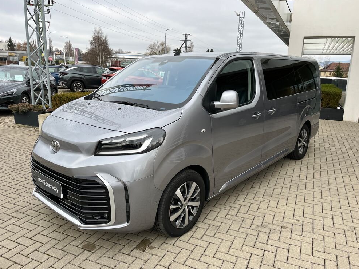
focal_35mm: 27
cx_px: 185
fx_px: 280
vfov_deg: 51.4
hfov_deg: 65.3
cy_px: 138
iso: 50
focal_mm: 5.1
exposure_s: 1/569
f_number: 1.6
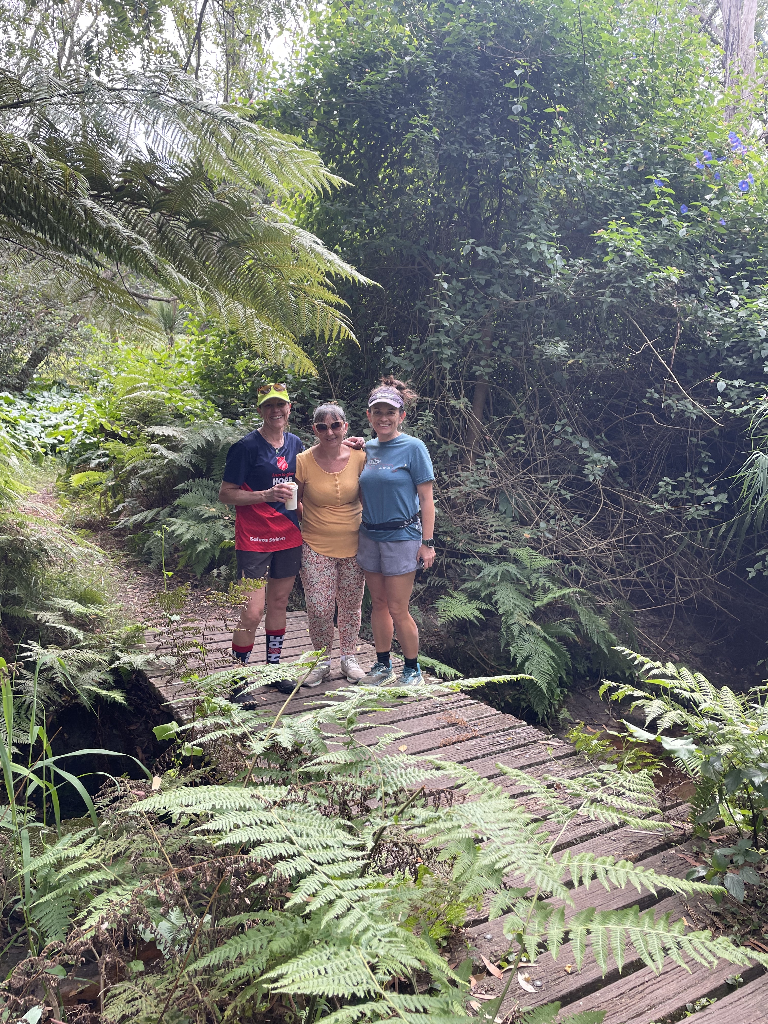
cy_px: 512
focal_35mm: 26
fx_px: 769
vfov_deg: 67.3
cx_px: 384
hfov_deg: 53.1
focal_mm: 4.2
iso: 32
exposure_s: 1/121
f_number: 1.6
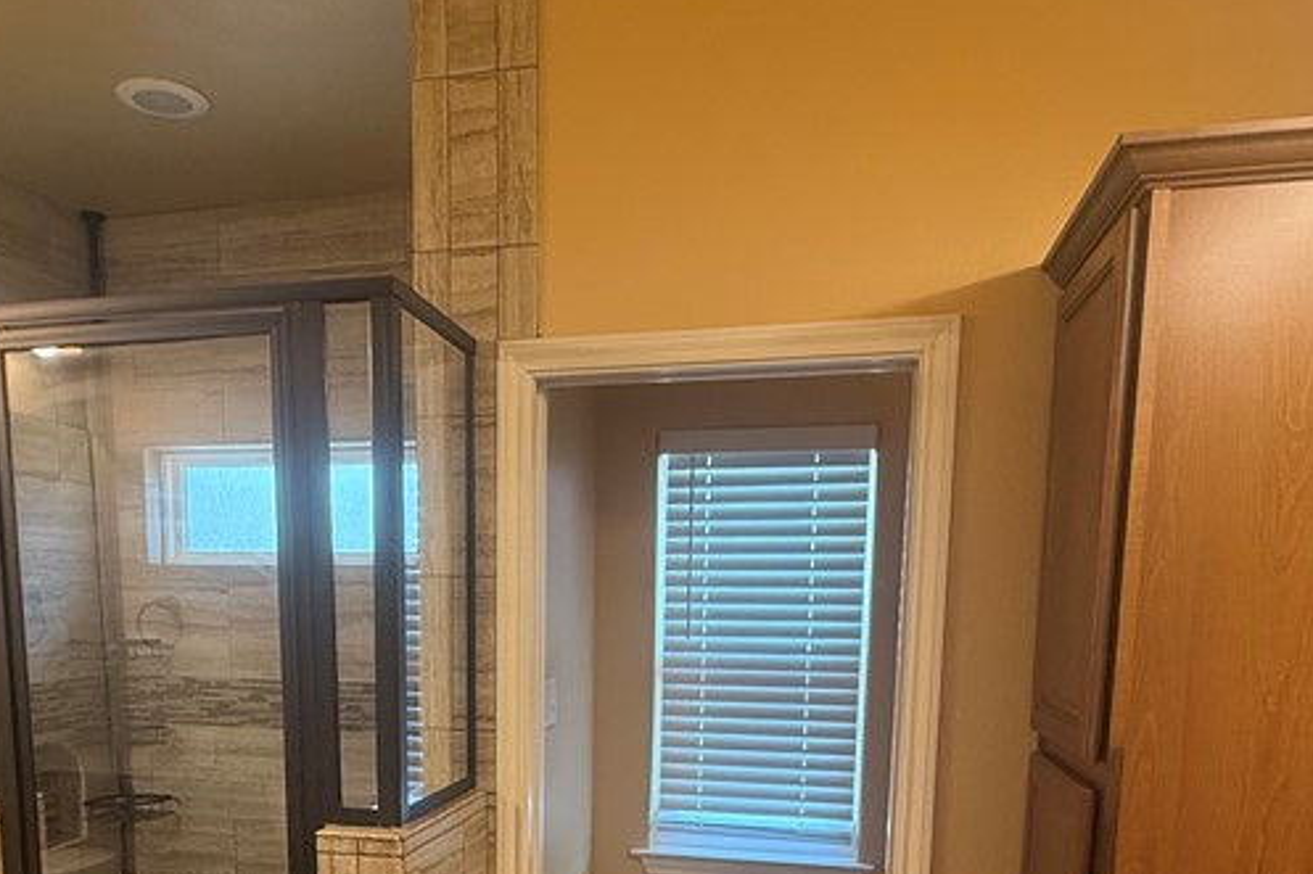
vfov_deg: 41.0
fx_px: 1094
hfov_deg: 61.6
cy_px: 745
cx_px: 555
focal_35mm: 30
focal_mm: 2.22
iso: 200
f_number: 2.2
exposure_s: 1/120
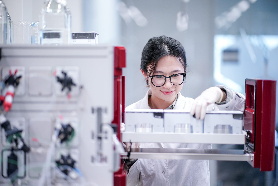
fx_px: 656
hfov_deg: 23.9
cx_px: 139
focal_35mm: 85
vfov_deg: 16.1
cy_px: 93
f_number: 1.4
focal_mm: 85
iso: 400
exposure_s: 1/160
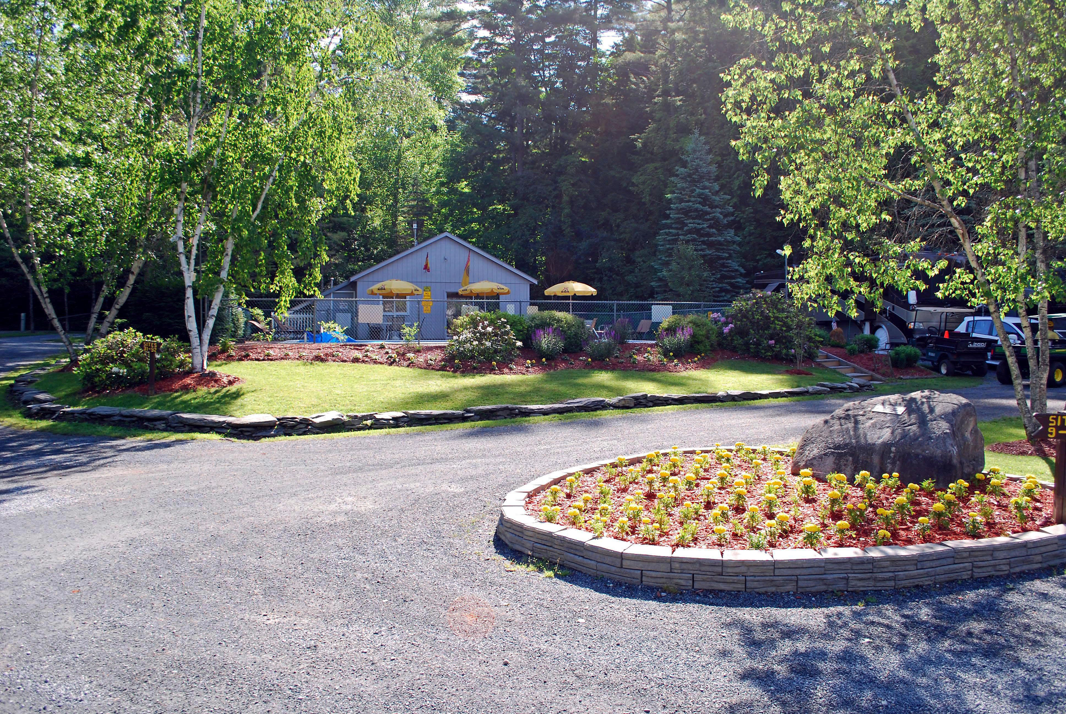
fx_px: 800
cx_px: 533
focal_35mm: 27
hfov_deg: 67.3
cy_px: 357
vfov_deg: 48.0
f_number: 5.6
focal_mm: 18
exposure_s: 1/125
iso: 110
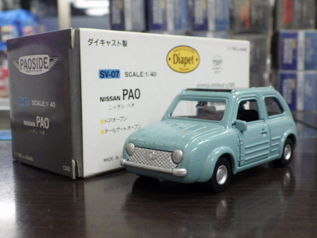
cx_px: 158
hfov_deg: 38.2
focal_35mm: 50
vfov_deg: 29.1
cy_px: 119
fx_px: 458
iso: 800
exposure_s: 1/50
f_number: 3.8
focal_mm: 9
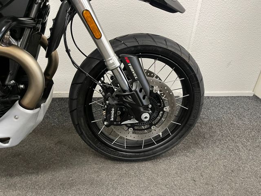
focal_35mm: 26
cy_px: 98
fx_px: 196
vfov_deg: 53.1
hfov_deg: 67.3
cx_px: 130
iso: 250
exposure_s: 1/50
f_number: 1.6
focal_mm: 5.1
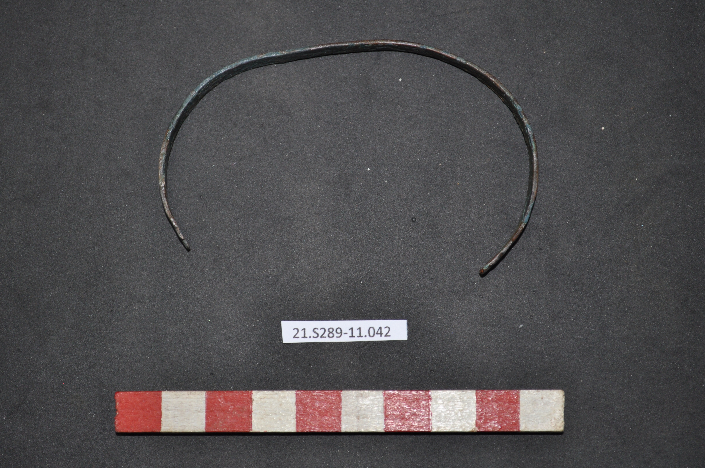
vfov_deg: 19.7
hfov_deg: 29.3
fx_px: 1350
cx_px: 352
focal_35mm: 69
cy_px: 234
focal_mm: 46
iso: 500
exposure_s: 1/60
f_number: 5.3
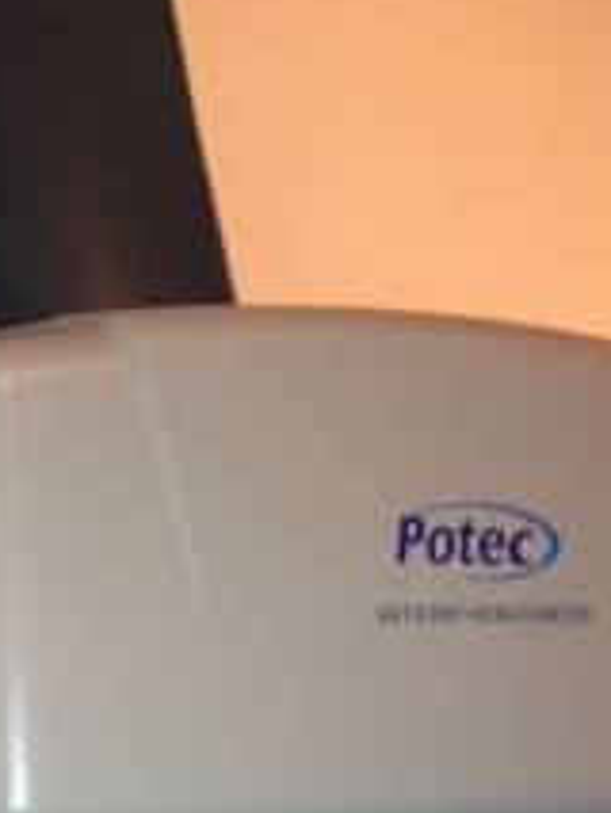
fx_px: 2892
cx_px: 317
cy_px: 1281
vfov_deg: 14.7
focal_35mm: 123
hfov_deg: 12.1
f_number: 2.4
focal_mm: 4.28
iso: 80
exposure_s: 1/20
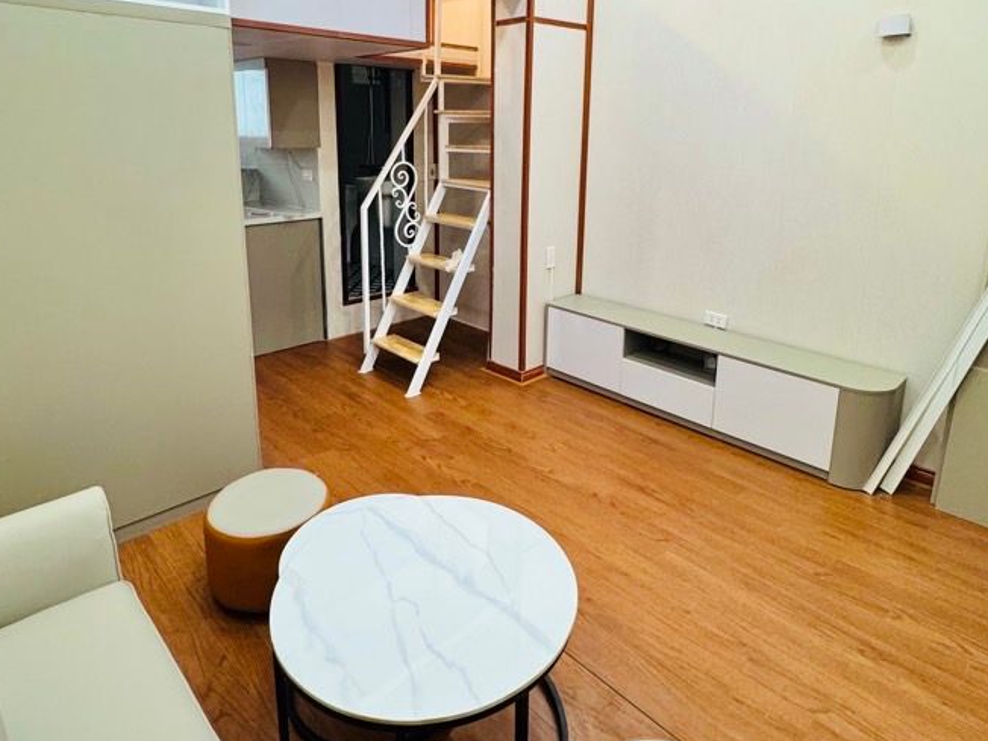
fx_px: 628
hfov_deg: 76.4
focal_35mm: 22
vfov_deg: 60.0
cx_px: 494
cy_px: 261
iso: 200
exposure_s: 1/100
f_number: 2.2
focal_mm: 2.22
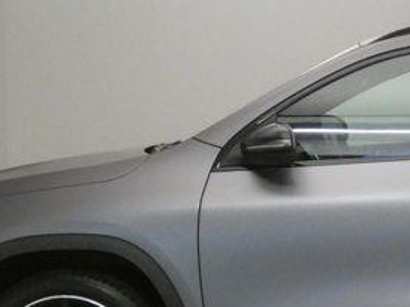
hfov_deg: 13.3
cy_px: 291
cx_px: 440
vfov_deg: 10.1
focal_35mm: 146
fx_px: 1728
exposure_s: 1/80
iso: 1250
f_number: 3.9
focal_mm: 9
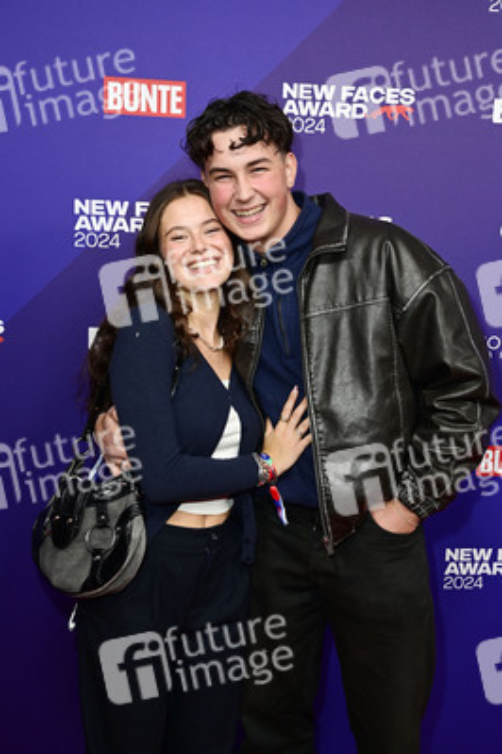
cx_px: 251
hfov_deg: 35.0
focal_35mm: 38
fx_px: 796
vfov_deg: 50.7
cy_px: 377
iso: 800
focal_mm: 38
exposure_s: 1/250
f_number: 6.3
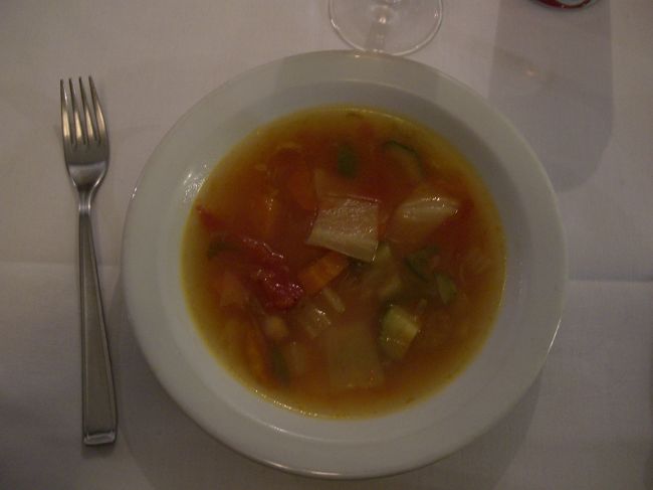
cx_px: 326
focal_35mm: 38
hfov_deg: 49.0
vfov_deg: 37.7
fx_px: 717
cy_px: 245
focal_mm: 7.9
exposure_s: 1/10
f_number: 2.8
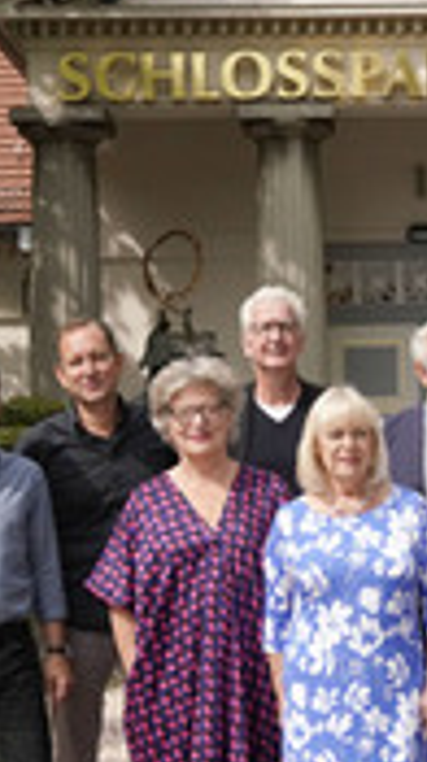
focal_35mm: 89
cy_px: 414
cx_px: 442
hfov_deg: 13.3
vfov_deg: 23.9
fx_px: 1798
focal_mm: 33
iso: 2500
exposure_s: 1/8000
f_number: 5.6
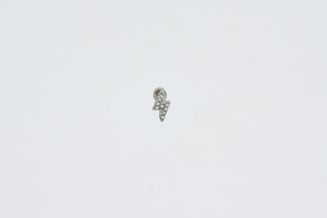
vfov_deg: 8.7
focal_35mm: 157
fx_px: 1426
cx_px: 164
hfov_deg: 13.1
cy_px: 109
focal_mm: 105
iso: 200
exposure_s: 1/100
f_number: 7.1
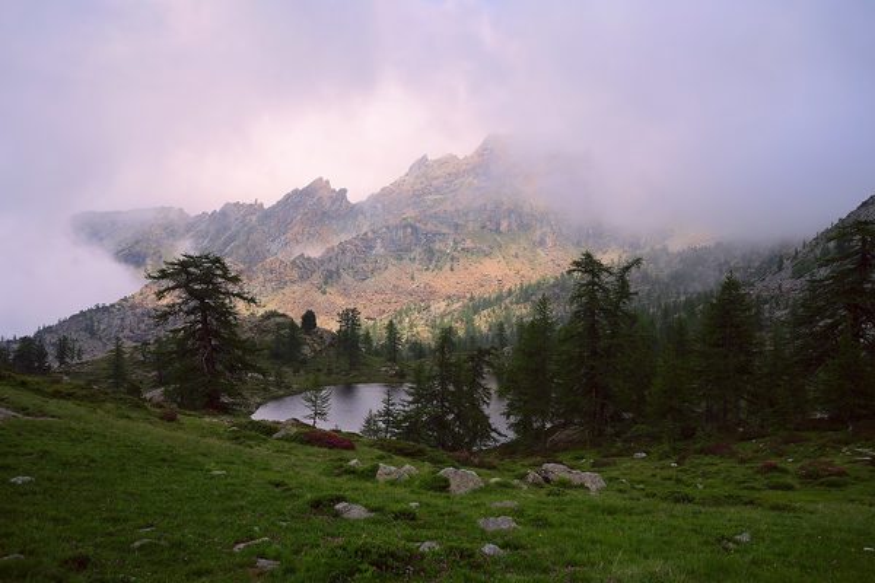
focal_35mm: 35
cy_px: 292
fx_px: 851
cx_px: 438
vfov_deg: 37.9
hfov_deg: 54.4
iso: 100
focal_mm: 35
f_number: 6.3
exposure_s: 1/500
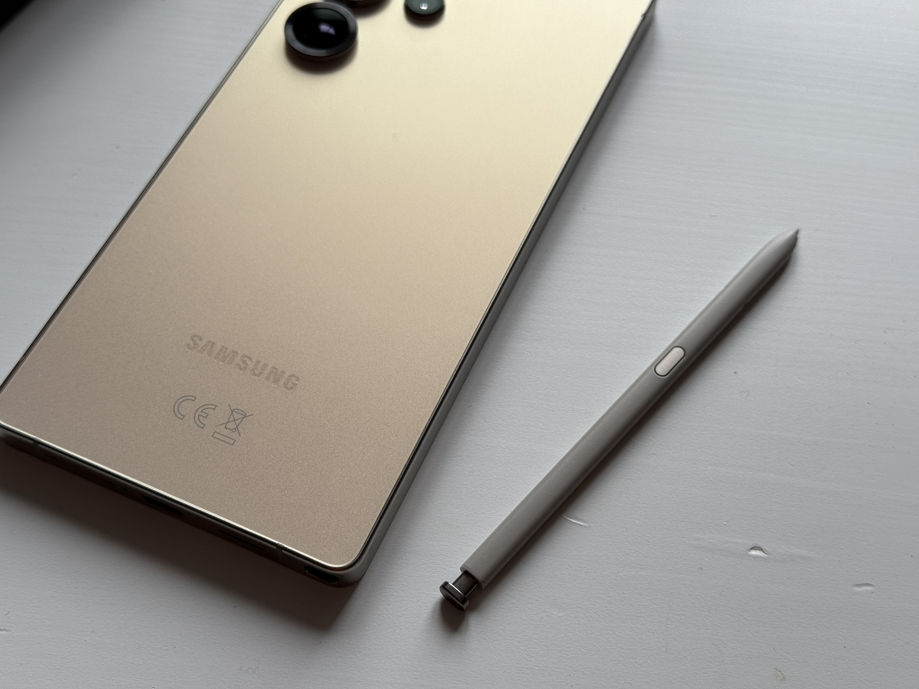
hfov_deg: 39.7
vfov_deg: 30.3
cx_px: 460
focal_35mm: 48
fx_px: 1274
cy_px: 344
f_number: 1.78
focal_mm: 6.76
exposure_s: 1/121
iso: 64
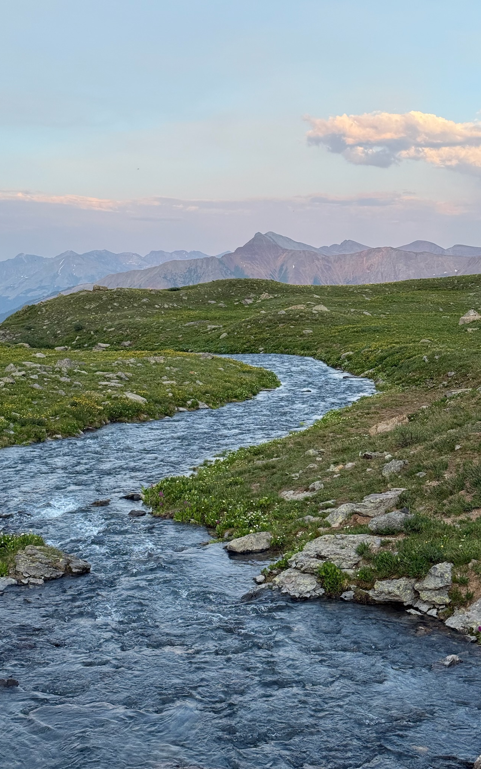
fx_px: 1070
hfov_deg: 25.3
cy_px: 384
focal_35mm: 51
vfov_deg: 39.6
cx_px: 219
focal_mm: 6.76
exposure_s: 1/712
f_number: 1.78
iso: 64
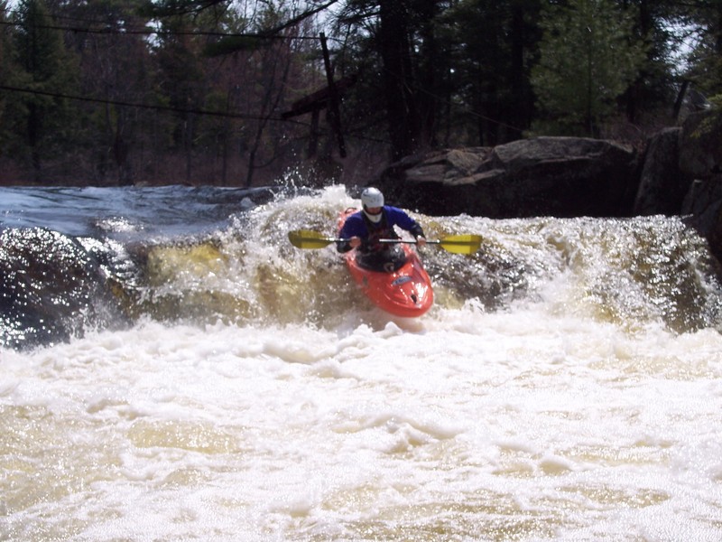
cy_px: 271
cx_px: 361
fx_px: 1356
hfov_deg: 29.8
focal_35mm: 65
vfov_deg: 22.6
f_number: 4
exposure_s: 1/500
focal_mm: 13.3
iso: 100
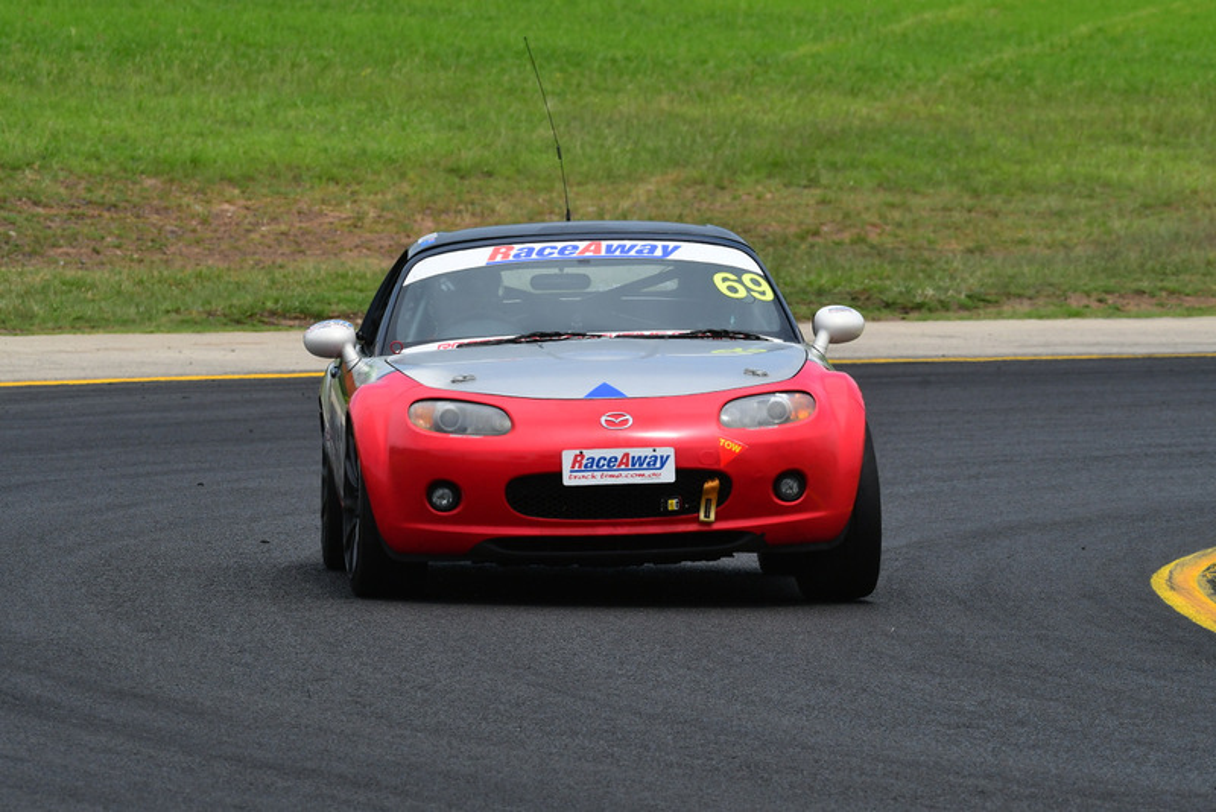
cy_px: 406
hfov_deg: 4.4
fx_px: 15711
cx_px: 608
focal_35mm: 465
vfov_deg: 3.0
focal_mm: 310
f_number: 11
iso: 400
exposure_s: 1/640
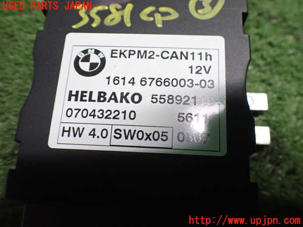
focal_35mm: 30
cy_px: 114
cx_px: 152
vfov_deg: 46.8
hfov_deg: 60.0
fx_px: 263
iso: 800
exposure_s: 1/50
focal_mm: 5.4
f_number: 2.3
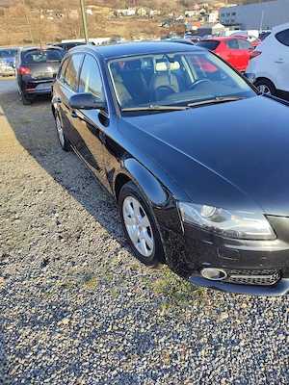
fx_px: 267
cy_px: 192
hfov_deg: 56.8
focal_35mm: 24
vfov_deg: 71.6
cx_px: 144
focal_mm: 5.89
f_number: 1.89
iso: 50
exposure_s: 1/196
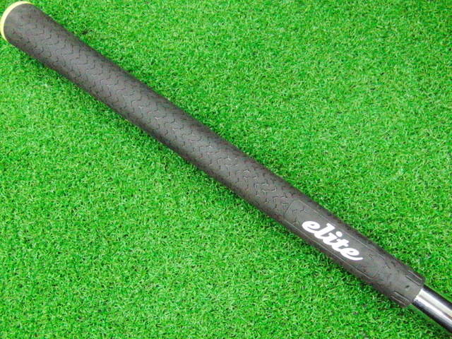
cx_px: 226
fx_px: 483
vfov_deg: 38.7
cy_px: 170
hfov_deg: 50.1
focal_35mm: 37
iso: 3200
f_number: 3.6
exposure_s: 1/160
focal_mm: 6.42
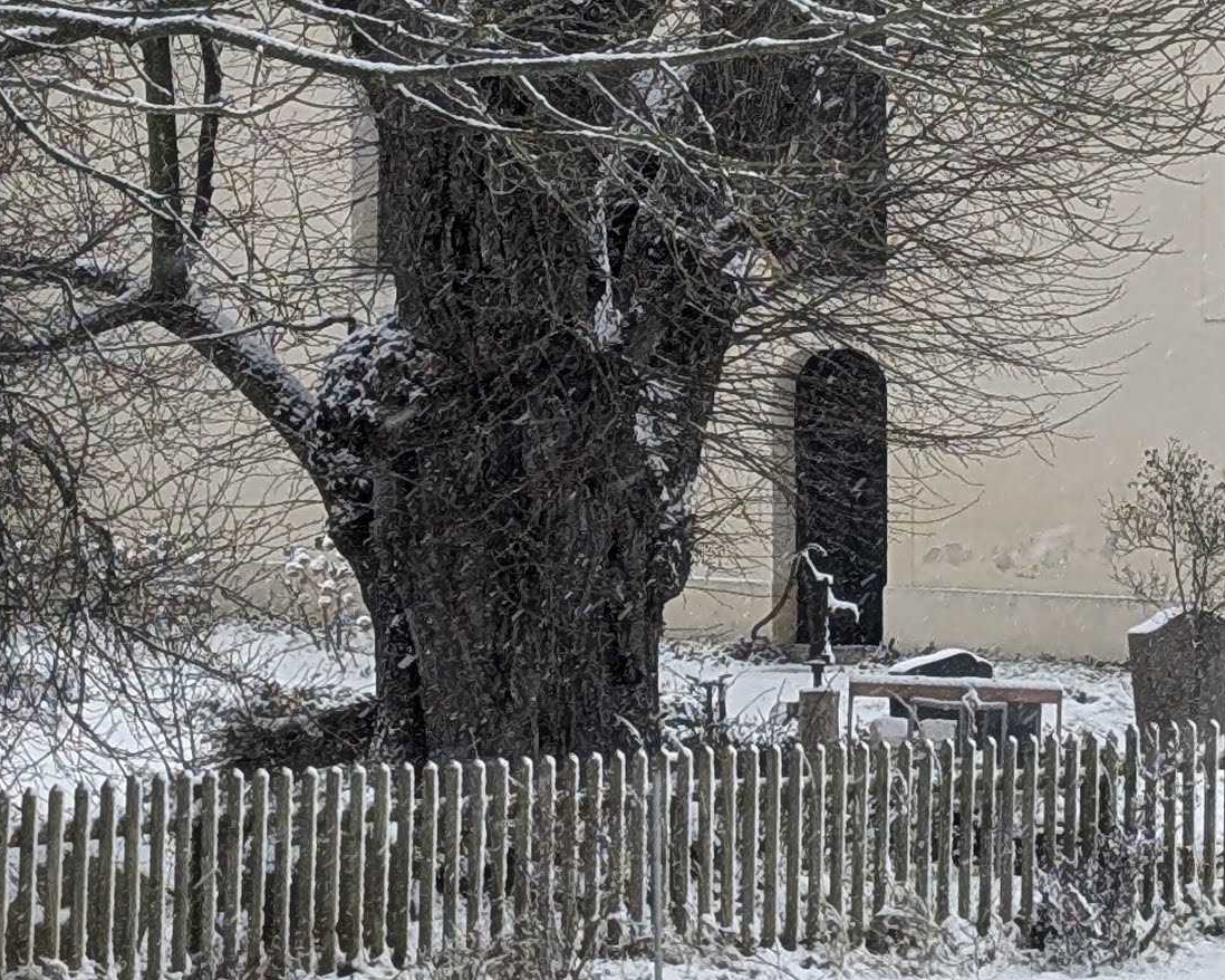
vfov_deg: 8.6
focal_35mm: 178
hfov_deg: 10.8
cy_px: -304
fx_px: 6452
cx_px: 585
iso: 34
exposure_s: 1/172
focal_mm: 6.9
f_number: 1.68
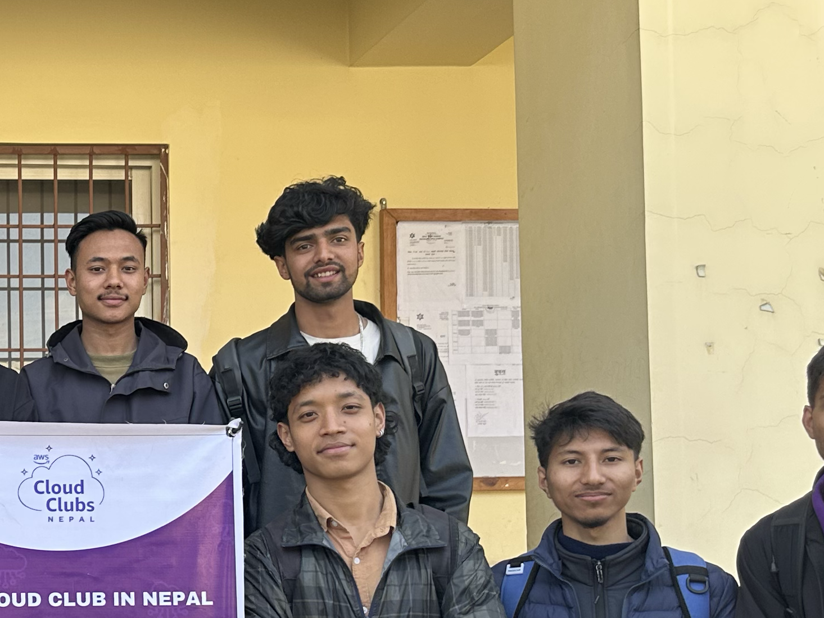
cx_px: -111
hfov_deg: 26.7
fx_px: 1571
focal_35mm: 66
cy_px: 513
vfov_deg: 21.9
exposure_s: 1/422
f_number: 1.78
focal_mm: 6.86
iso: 80
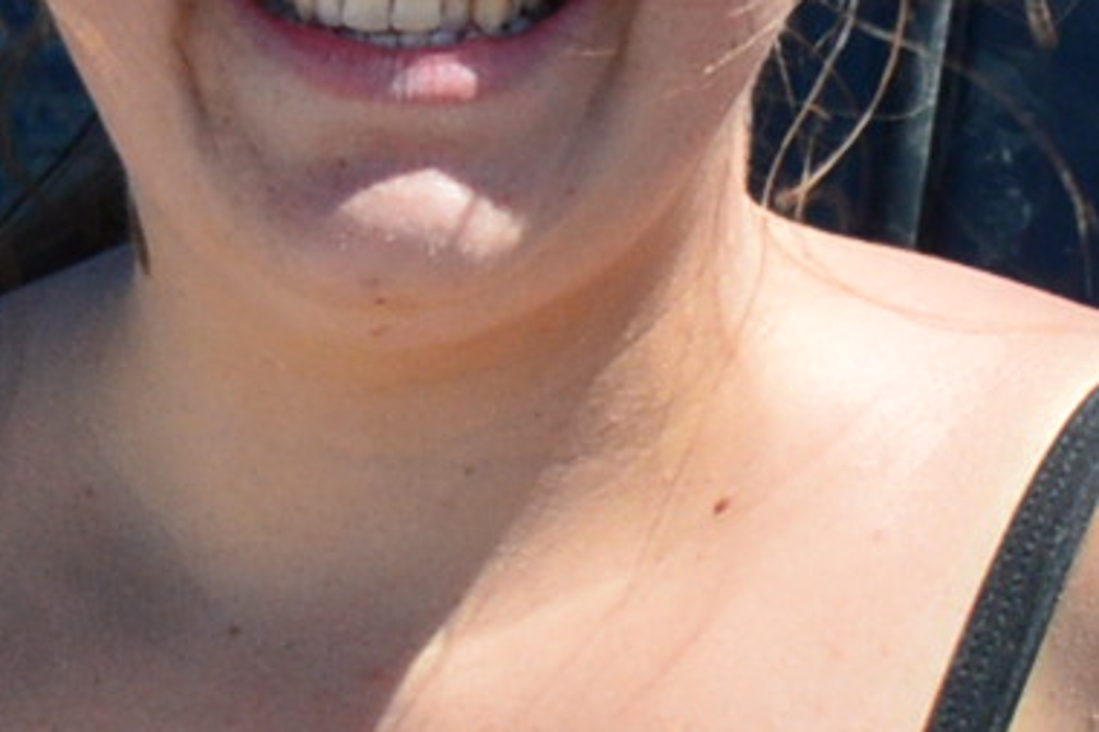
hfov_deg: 7.4
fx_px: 7964
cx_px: -1432
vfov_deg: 5.2
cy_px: 1293
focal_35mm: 261
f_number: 10
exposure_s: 1/320
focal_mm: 22
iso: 400
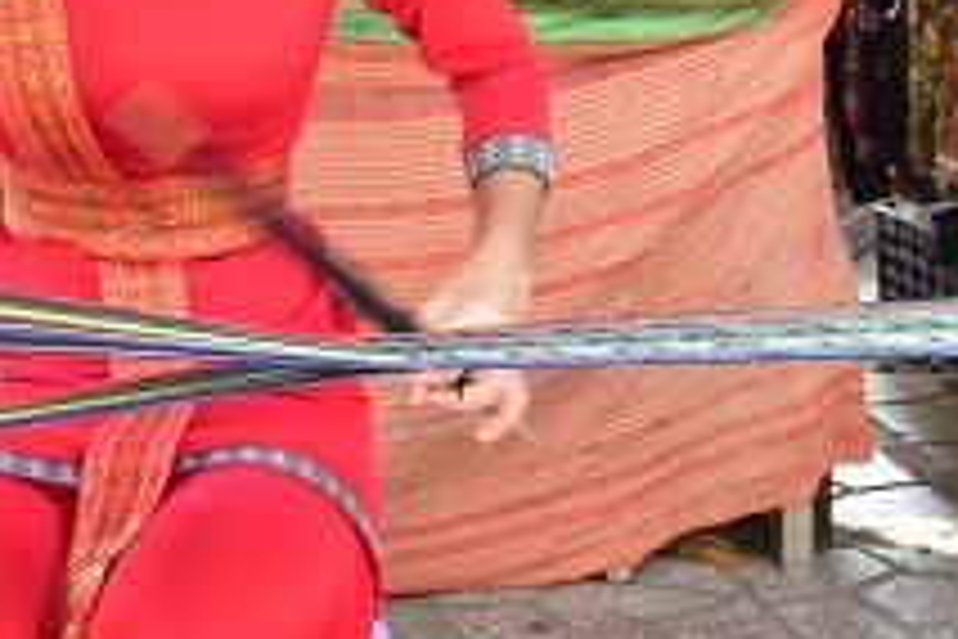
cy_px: -99
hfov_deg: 21.5
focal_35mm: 90
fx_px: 2395
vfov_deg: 14.8
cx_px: -94
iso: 800
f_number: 11
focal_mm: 32
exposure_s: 1/40
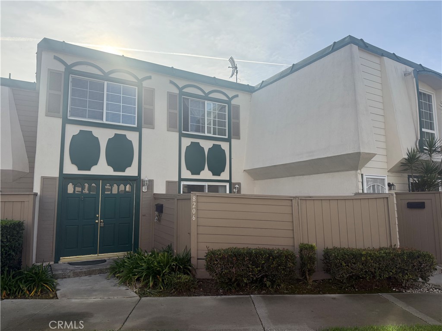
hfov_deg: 71.6
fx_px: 306
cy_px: 166
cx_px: 221
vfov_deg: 56.8
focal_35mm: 24
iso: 100
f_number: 1.78
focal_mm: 6.76
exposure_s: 1/5319
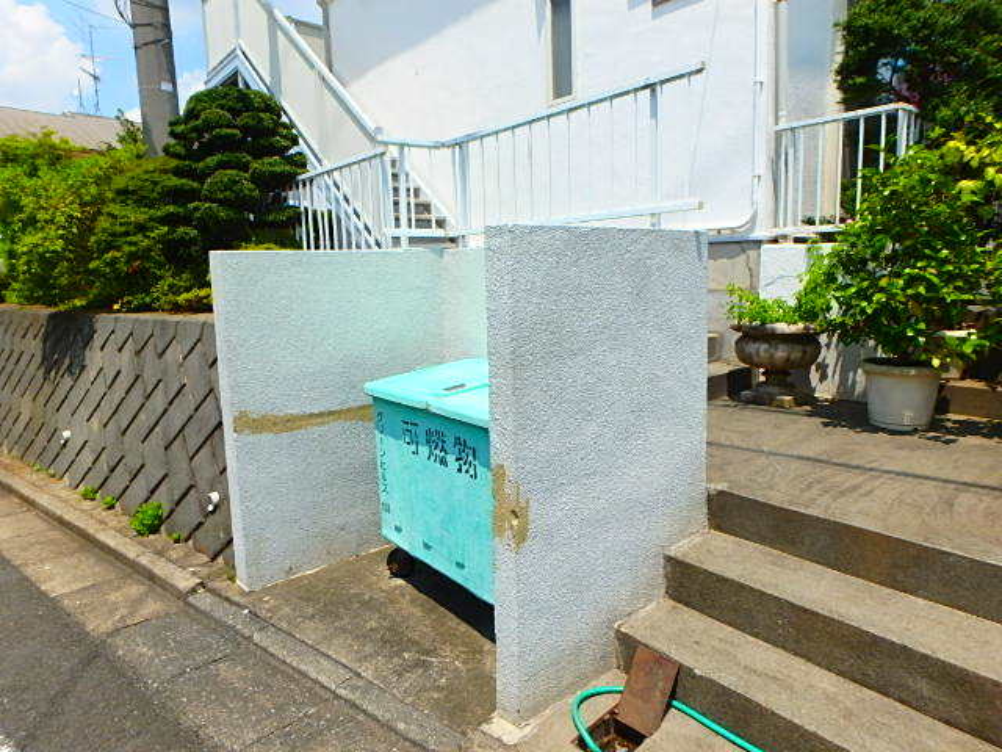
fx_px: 608
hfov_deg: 79.0
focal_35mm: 21
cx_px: 501
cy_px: 376
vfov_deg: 63.4
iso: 125
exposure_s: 1/400
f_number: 6
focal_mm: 3.7
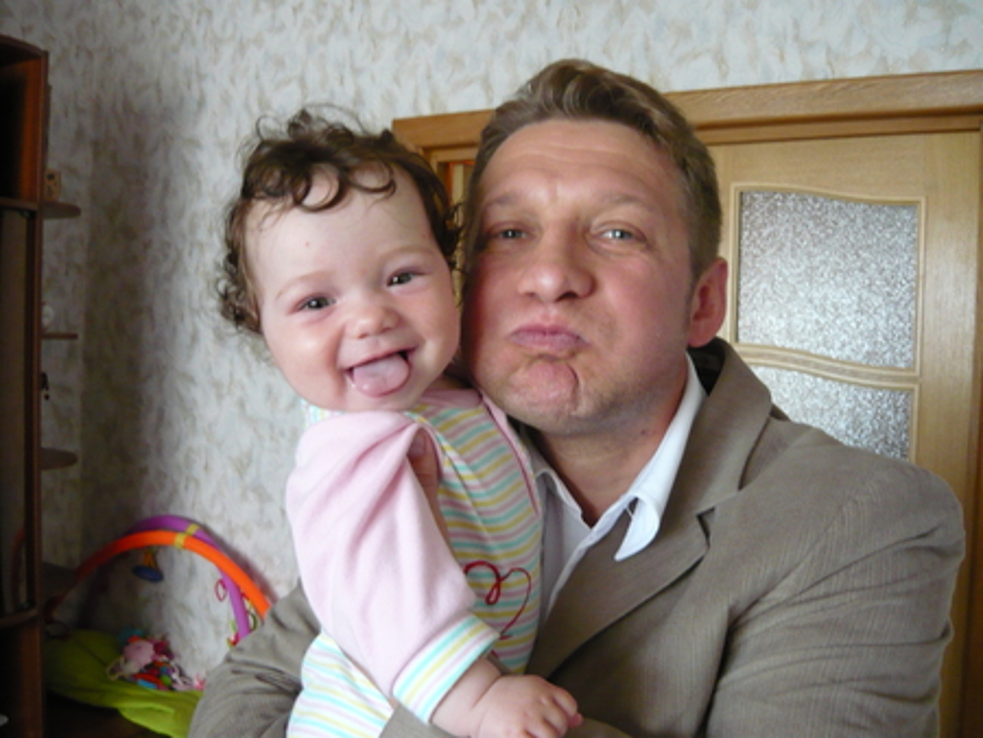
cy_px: 369
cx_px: 492
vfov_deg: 43.0
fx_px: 938
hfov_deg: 55.3
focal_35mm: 33
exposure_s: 1/30
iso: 320
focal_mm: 5.5
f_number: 2.8
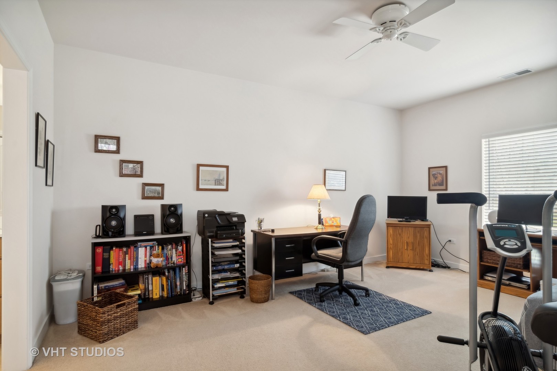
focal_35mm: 18
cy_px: 186
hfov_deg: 90.0
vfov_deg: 67.4
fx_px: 278
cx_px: 278
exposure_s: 1/5
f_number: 9
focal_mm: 12
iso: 100
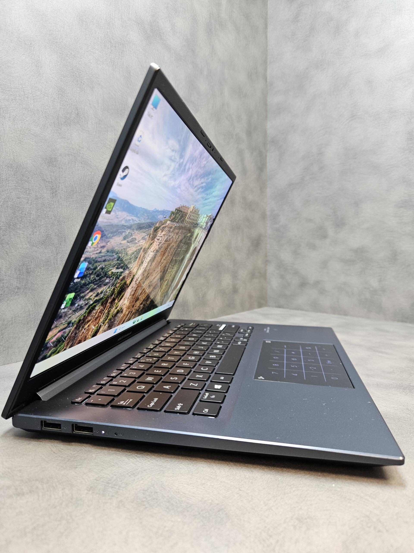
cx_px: 207
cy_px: 276
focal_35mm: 23
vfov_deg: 73.9
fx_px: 367
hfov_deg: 58.9
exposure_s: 1/100
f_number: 1.8
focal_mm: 5.4
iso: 320
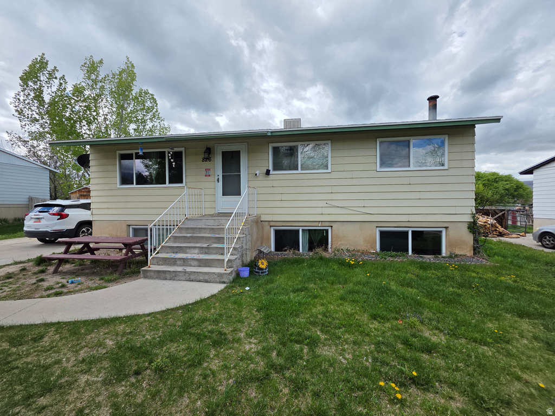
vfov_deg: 89.9
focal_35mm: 13
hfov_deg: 106.2
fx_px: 208
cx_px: 278
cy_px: 208
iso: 40
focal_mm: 2.2
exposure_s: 1/1641
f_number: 1.9
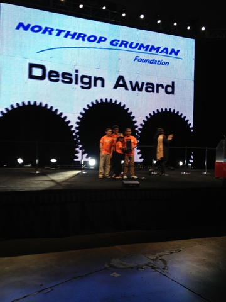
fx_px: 305
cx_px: 113
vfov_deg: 52.6
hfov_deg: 40.7
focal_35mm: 35
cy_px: 151
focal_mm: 4.28
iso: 50
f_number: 2.4
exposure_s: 1/24
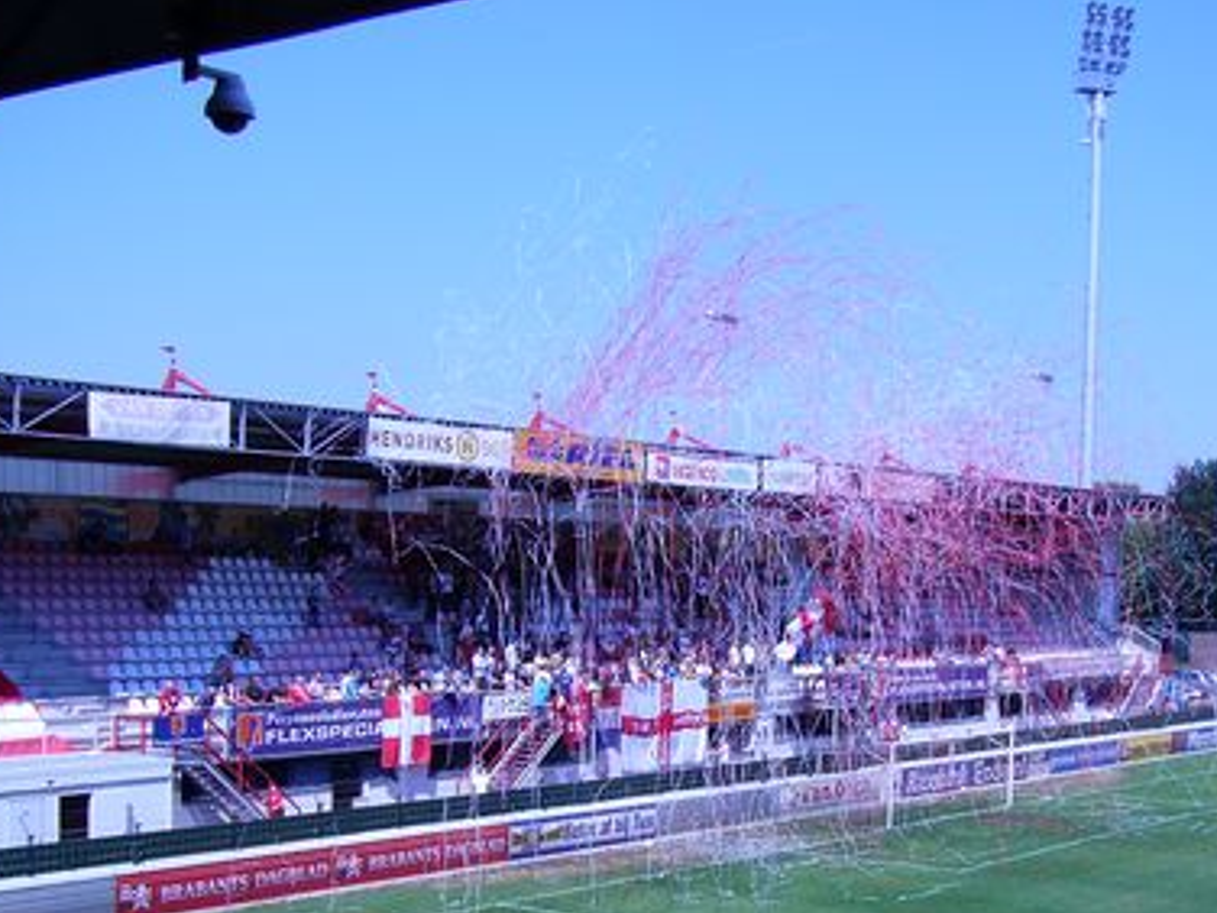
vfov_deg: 27.3
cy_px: 636
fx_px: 1863
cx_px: 667
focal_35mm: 53
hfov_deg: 36.1
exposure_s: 1/160
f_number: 8
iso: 50
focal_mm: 5.8
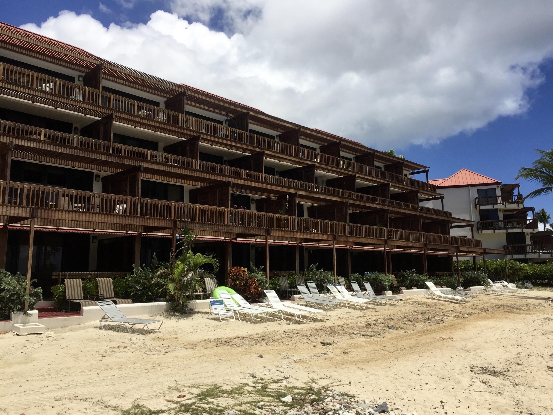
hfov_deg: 61.7
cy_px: 208
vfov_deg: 48.2
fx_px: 463
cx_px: 276
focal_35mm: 29
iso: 32
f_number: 2.2
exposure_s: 1/3300
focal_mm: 4.15
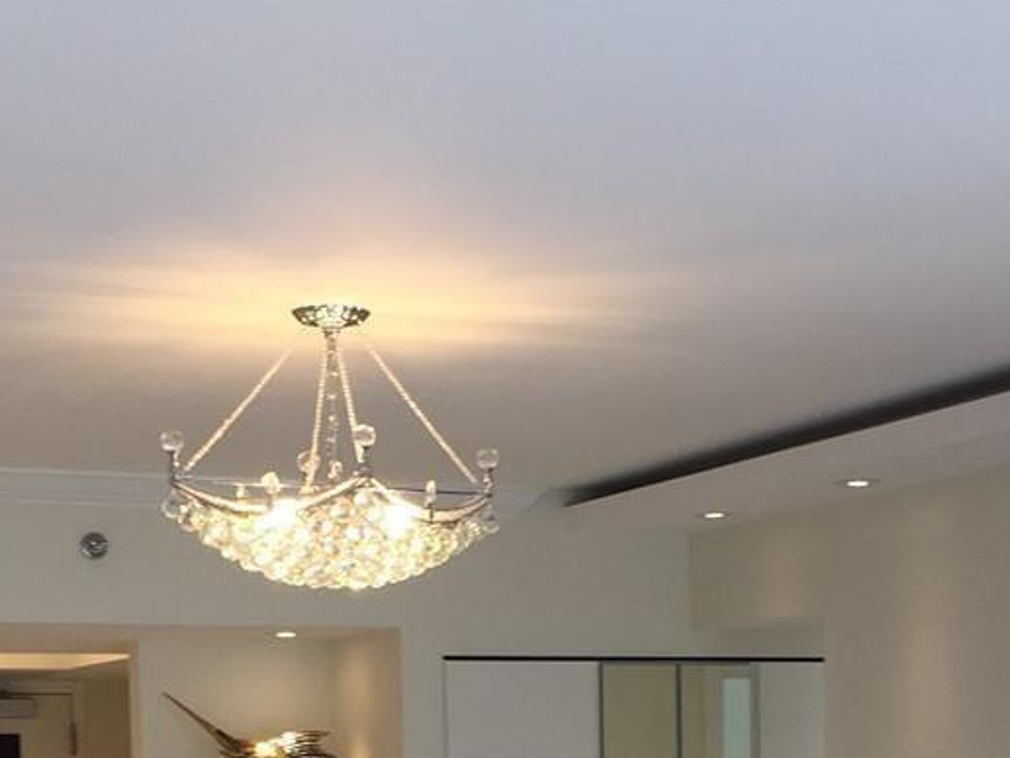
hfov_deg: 21.7
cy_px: 1165
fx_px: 2626
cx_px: 703
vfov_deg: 15.1
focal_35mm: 90
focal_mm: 4.15
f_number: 2.2
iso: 32
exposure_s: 1/60
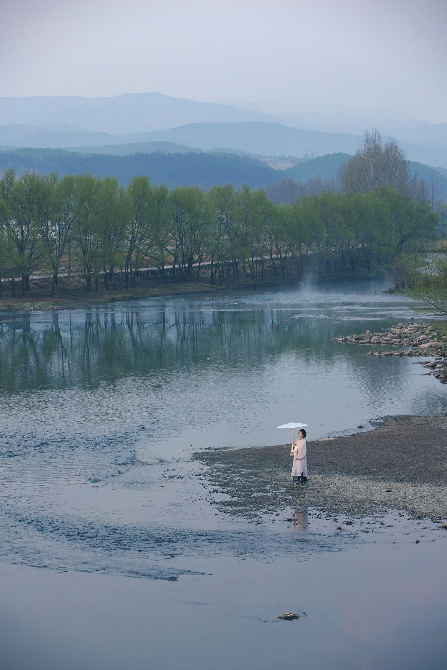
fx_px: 1676
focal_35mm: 90
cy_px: 335
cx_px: 224
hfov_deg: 15.2
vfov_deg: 22.6
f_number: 5
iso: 1250
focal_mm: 90
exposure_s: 1/200
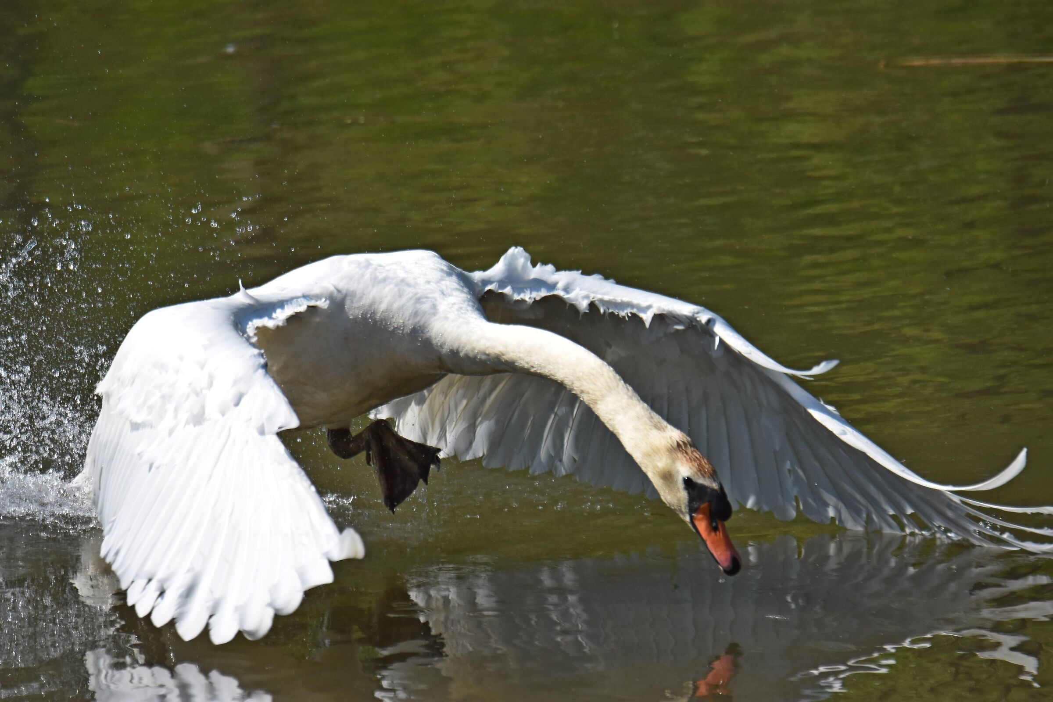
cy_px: 351
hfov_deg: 2.3
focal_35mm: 900
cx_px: 526
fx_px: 26323
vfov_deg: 1.5
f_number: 8
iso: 1000
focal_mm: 600
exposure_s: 1/4000
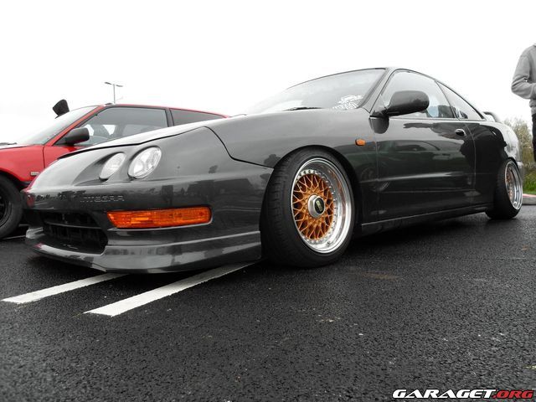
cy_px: 201
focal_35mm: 28
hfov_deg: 63.4
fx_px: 434
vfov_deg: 49.7
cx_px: 268
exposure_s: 1/250
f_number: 2.8
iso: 80
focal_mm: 6
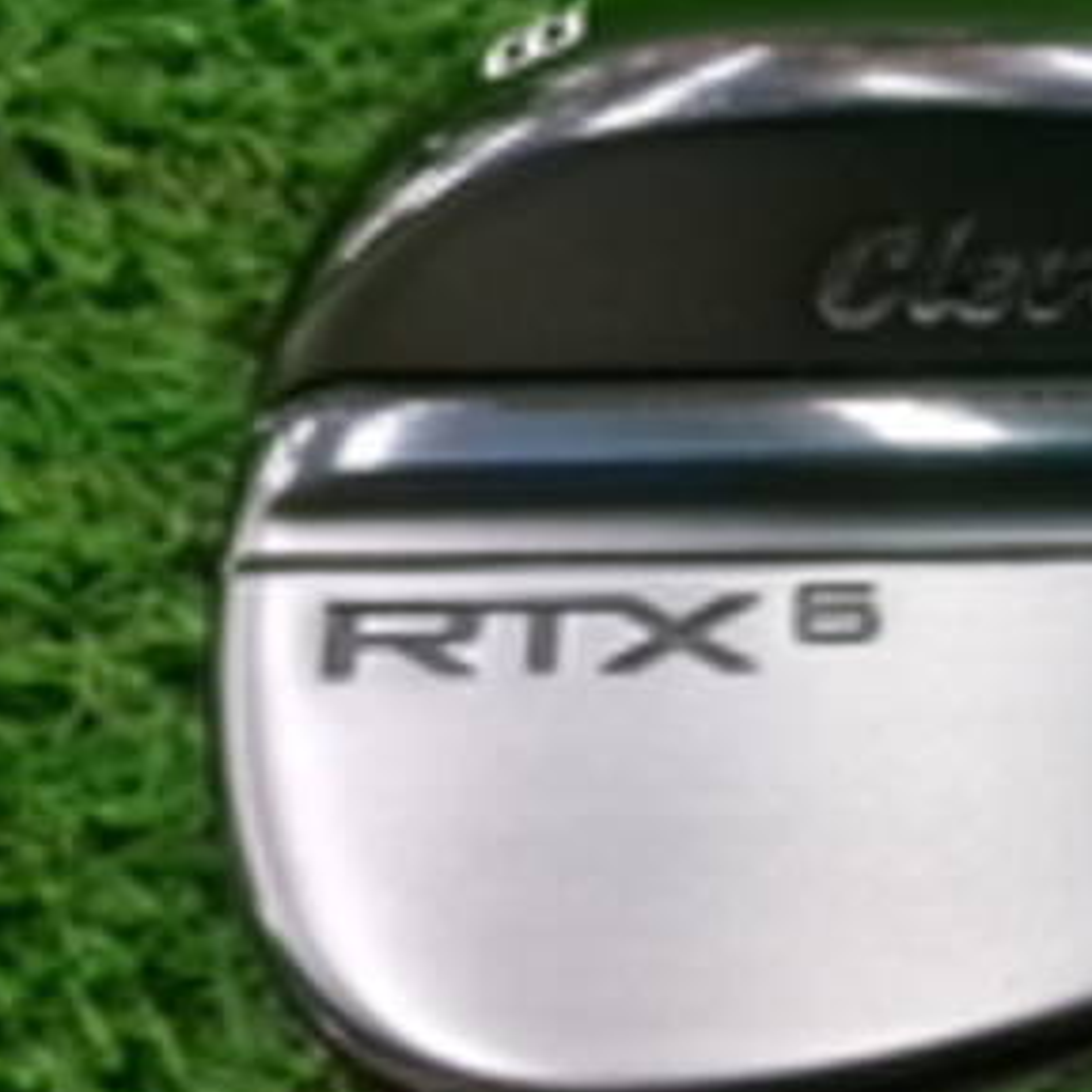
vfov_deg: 31.1
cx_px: 1012
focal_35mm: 55
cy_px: 542
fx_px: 1963
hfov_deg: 29.6
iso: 800
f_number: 3.9
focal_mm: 5.1
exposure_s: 1/52
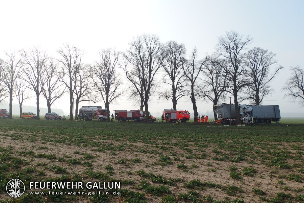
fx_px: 220
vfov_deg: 49.6
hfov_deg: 69.4
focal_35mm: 26
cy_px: 102
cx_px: 152
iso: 100
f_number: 4
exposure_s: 1/800
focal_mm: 4.7
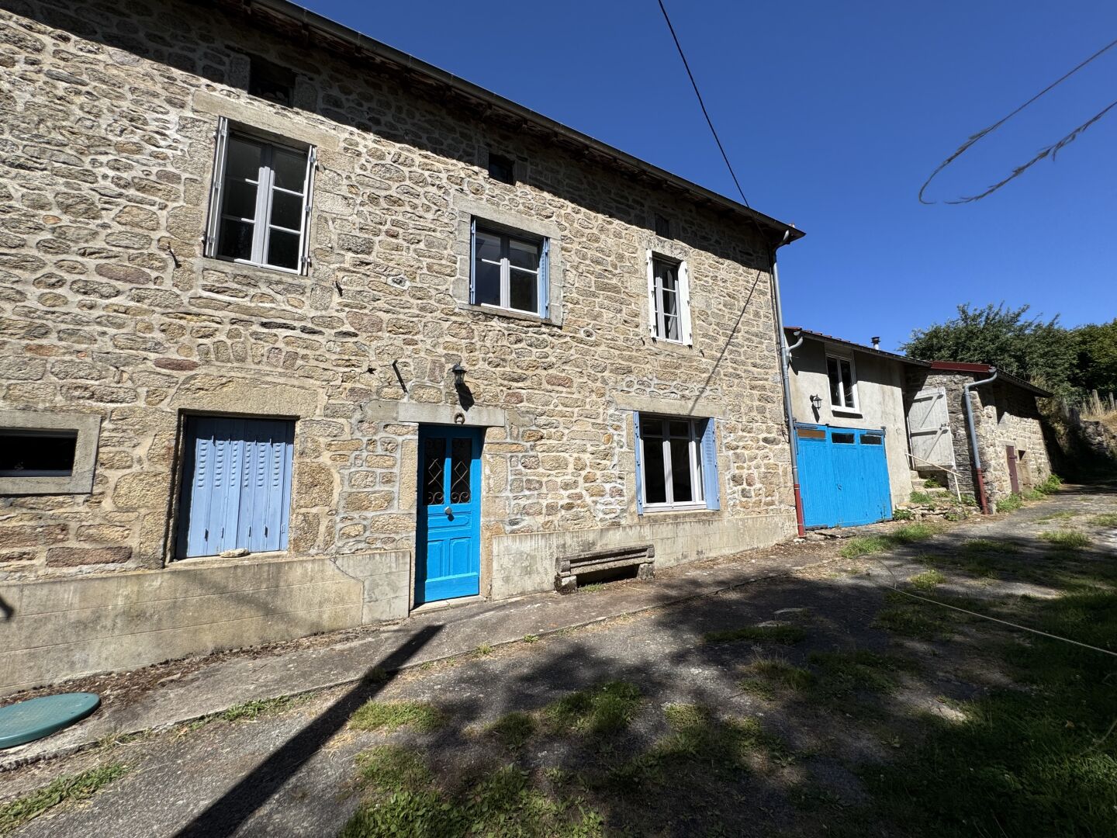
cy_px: 419
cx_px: 558
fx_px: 452
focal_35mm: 14
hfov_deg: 102.1
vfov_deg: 85.7
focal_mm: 2.22
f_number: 2.2
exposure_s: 1/2028
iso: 40
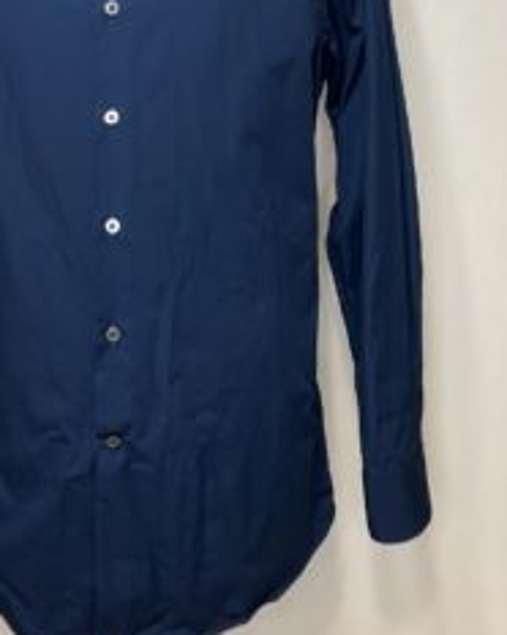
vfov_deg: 38.0
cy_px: 123
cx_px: 104
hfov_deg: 31.3
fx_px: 883
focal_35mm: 47
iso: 64
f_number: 1.8
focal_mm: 3.99
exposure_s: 1/50
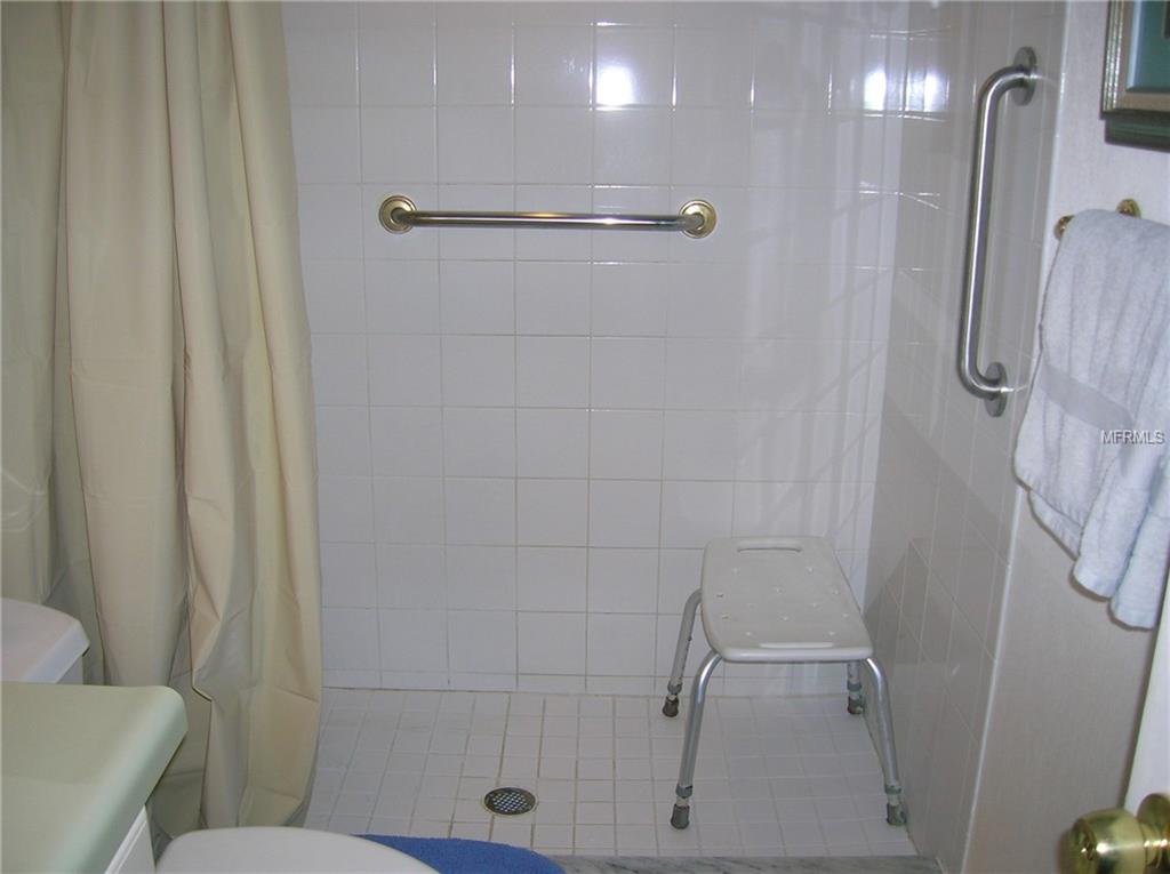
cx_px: 585
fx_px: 1148
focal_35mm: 34
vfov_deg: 41.7
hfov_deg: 54.0
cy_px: 437
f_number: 2.9
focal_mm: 5.7
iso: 50
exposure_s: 1/60.1
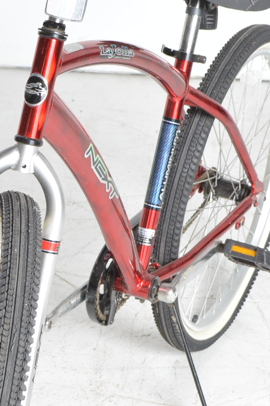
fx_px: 1612
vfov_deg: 14.4
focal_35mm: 143
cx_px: 90
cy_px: 206
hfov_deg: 9.6
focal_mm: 34
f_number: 8
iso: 400
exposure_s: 1/80
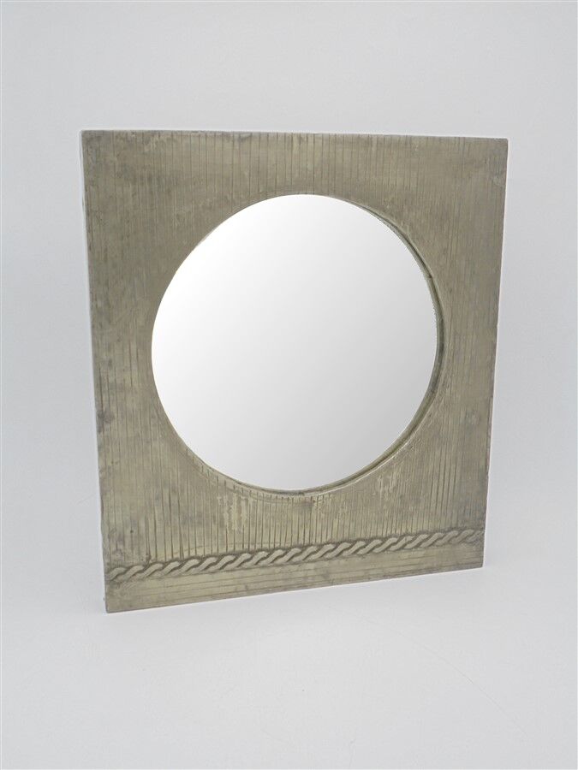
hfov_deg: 37.7
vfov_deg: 49.0
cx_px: 289
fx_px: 846
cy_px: 385
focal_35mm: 38
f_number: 4.2
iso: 100
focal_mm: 6.9
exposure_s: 1/30
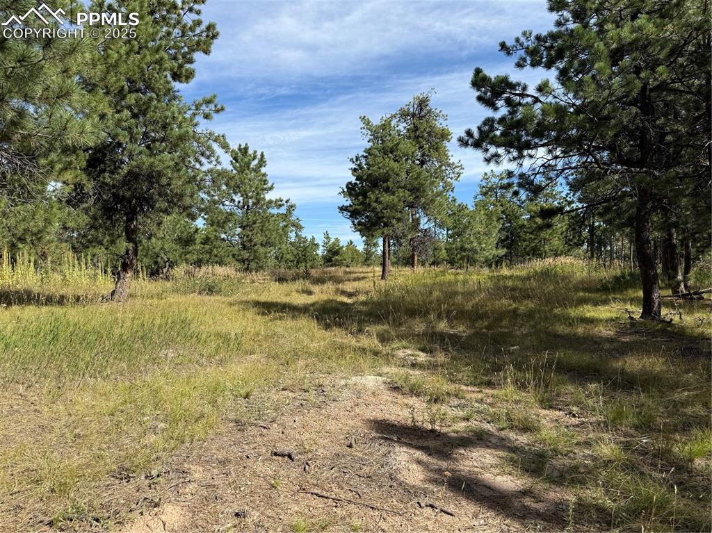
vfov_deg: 56.8
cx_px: 356
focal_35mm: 24
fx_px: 493
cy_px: 266
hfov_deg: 71.6
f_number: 1.78
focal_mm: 6.76
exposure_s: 1/3279
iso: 80
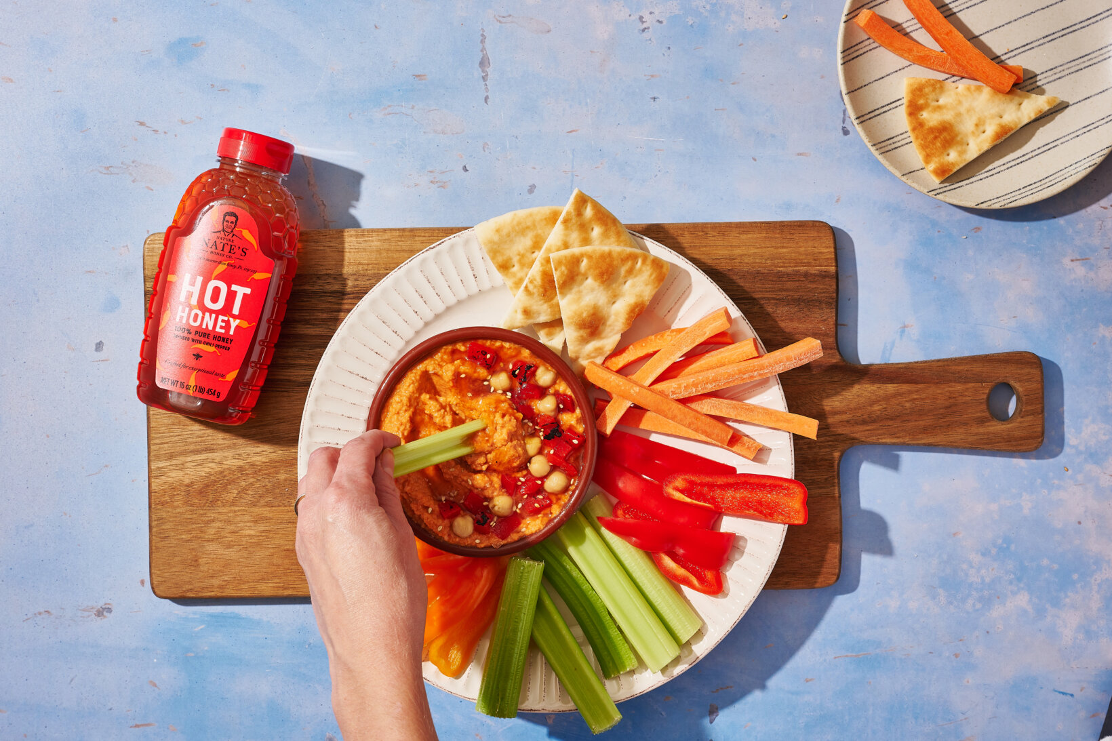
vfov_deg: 22.6
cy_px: 370
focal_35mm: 60
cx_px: 556
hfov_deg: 33.4
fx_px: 1853
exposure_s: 1/160
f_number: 11
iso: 100
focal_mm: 60
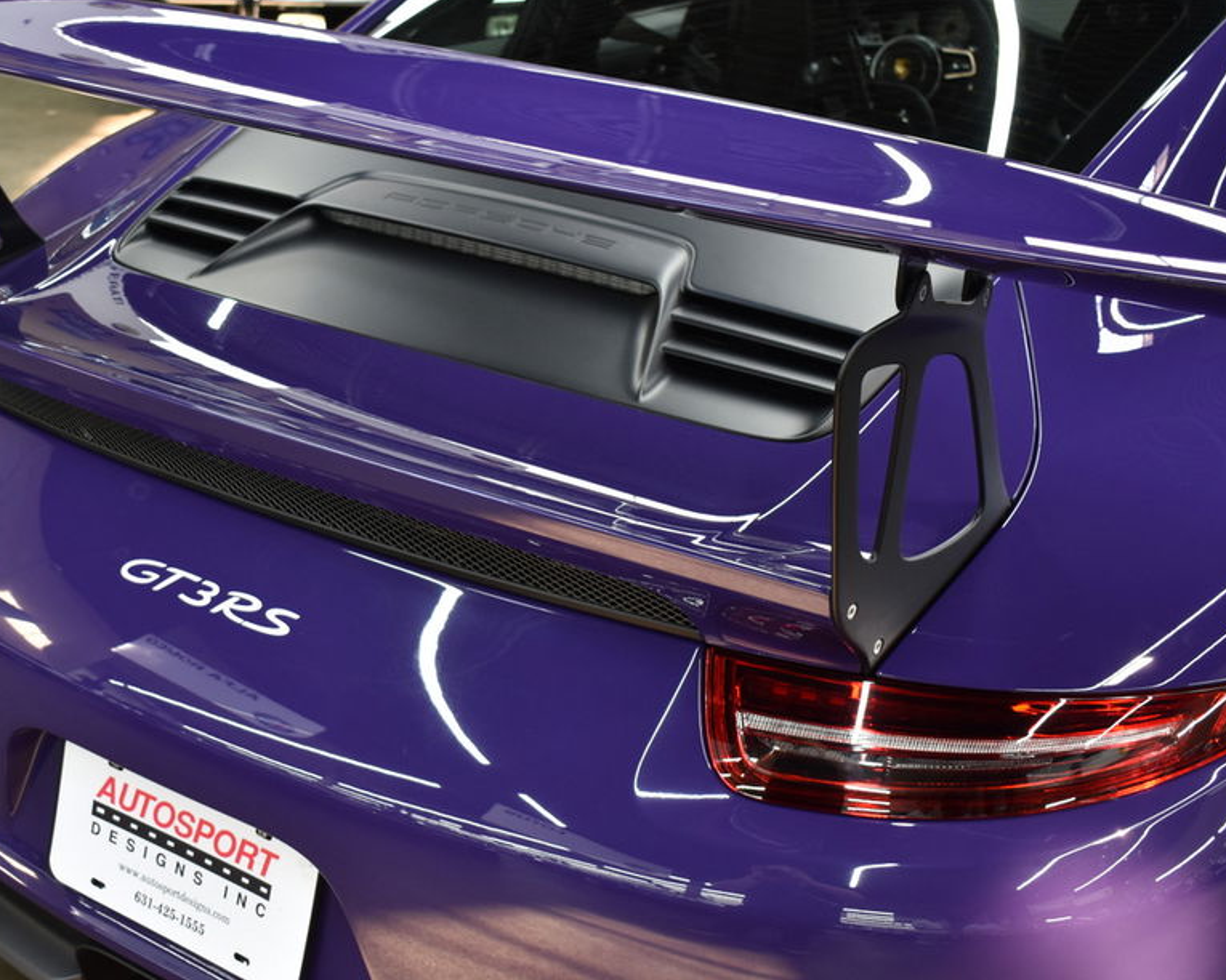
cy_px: 476
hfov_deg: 37.8
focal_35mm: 49
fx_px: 1778
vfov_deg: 30.8
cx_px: 449
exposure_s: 1/40
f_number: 4
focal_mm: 26
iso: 560
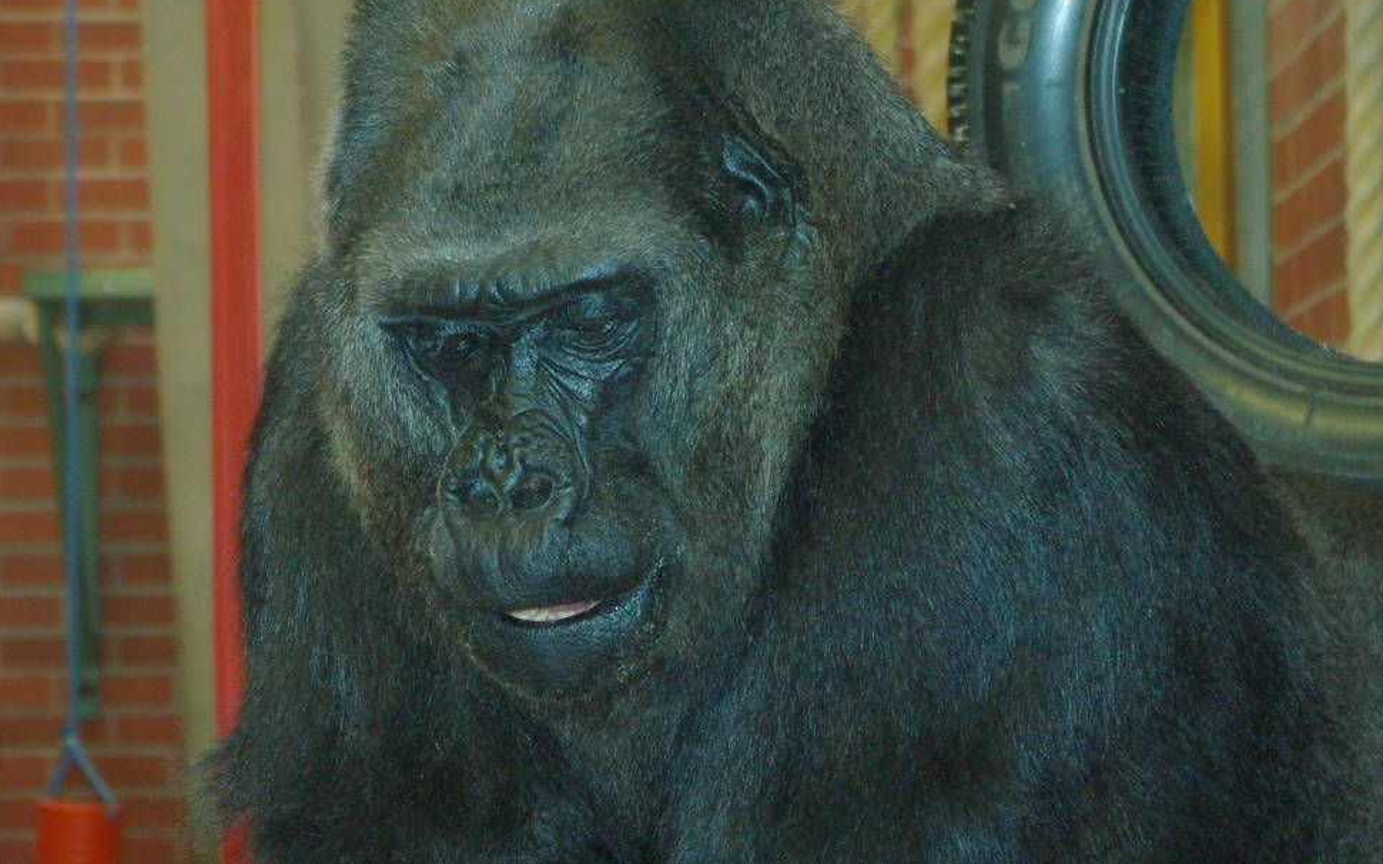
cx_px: 458
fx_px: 5201
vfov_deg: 9.5
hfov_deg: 15.1
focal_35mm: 138
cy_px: 313
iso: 800
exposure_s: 1/8
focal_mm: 55
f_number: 5.6
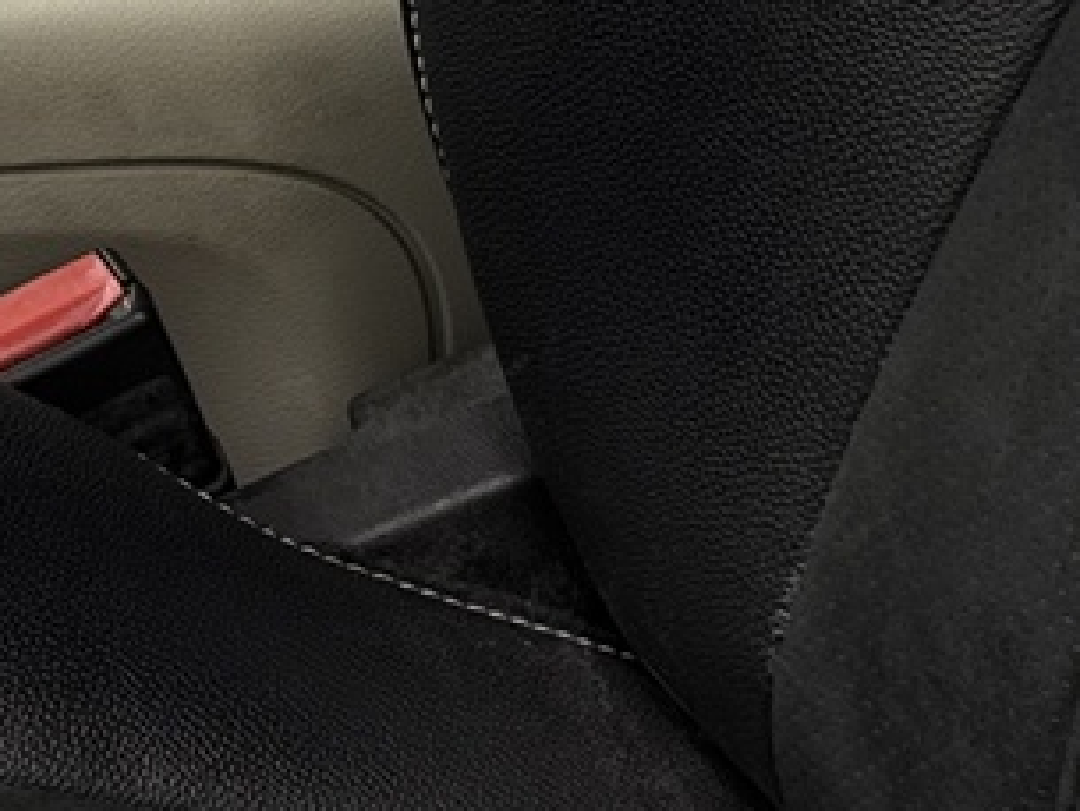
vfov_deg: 9.1
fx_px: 5025
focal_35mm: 161
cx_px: -517
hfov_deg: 11.8
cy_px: -227
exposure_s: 1/121
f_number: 1.78
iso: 125
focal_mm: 6.76
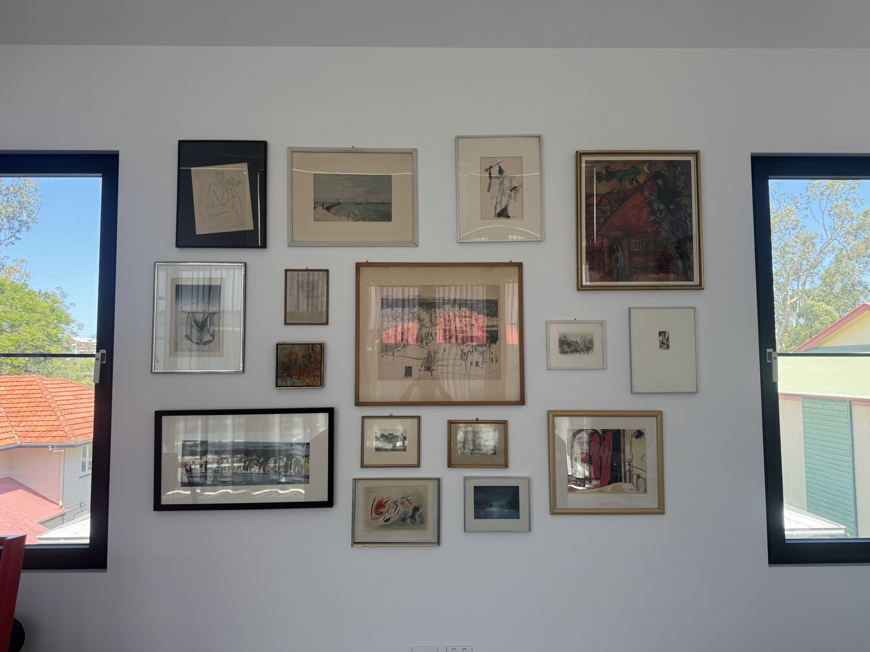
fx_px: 603
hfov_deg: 71.6
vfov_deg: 56.8
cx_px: 435
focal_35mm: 24
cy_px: 326
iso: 100
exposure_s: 1/126
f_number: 1.78
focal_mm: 6.76
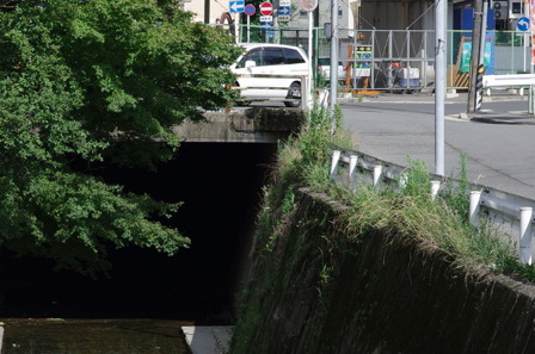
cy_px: 229
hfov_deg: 8.6
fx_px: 3560
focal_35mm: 240
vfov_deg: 5.7
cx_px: 109
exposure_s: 1/250
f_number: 7.1
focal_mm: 70
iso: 100
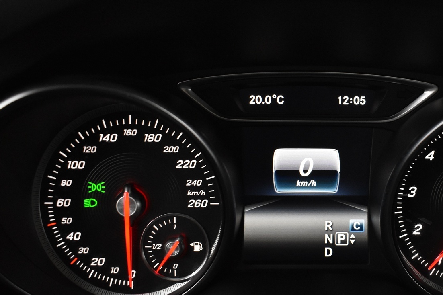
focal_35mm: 51
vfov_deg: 26.6
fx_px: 624
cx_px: 306
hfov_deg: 38.5
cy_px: 170
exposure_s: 1/40
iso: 2500
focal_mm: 23
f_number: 3.8
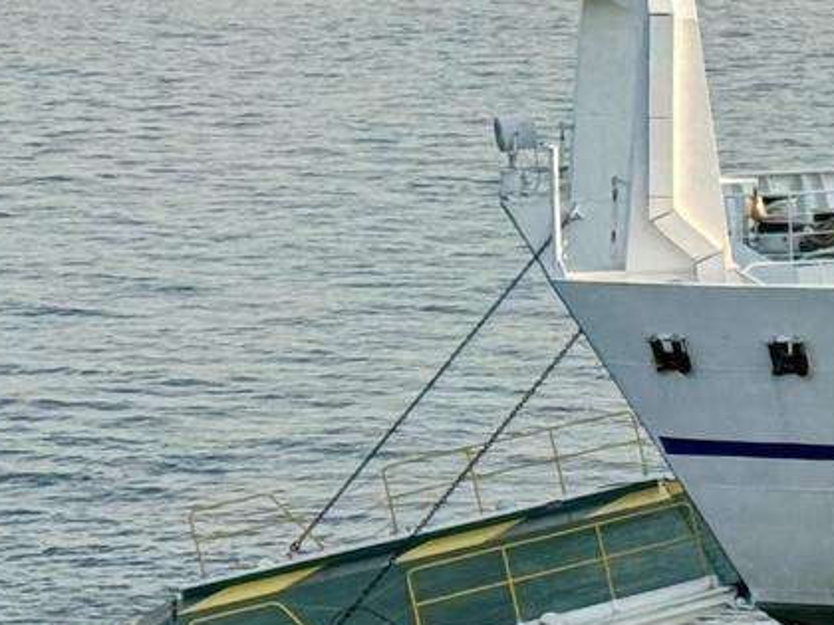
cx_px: 1499
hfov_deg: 10.2
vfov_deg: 8.1
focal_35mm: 183
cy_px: 254
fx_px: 4409
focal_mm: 6.76
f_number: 1.78
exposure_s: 1/1524
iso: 64
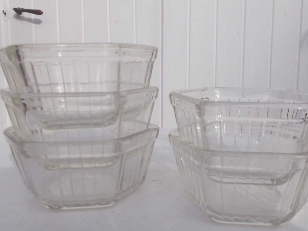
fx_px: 329
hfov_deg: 49.8
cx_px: 184
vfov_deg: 38.6
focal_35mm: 37
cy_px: 132
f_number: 8
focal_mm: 4.6
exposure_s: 1/160
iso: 80
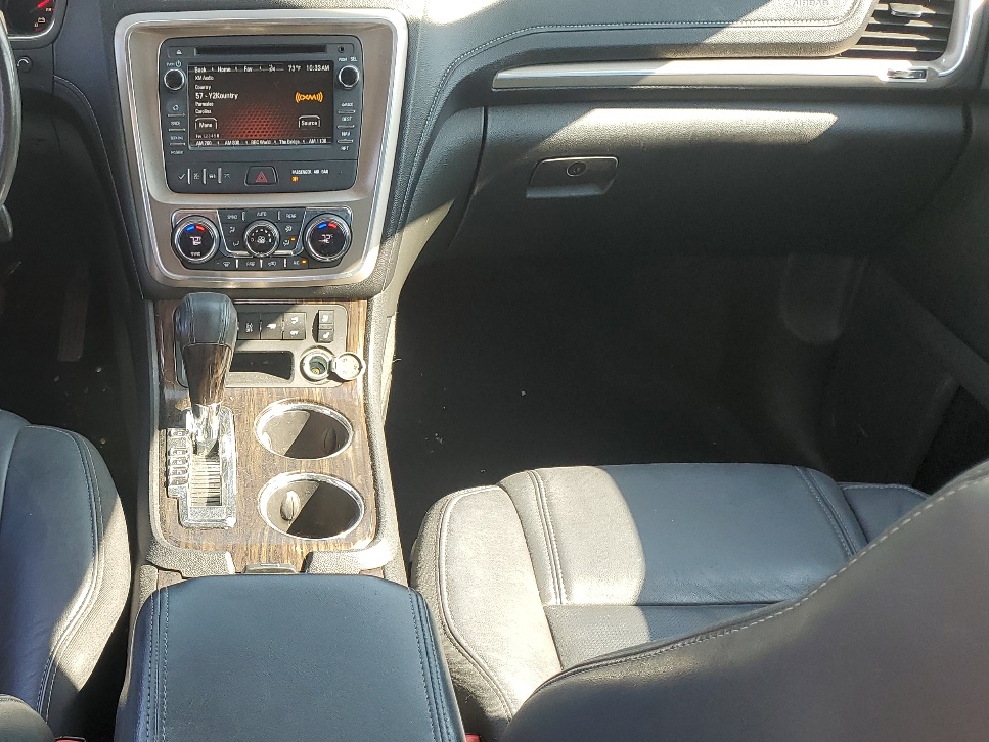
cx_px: 204
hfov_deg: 42.0
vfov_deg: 33.5
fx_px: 1229
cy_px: 451
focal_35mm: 43
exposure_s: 1/175
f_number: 1.5
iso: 50
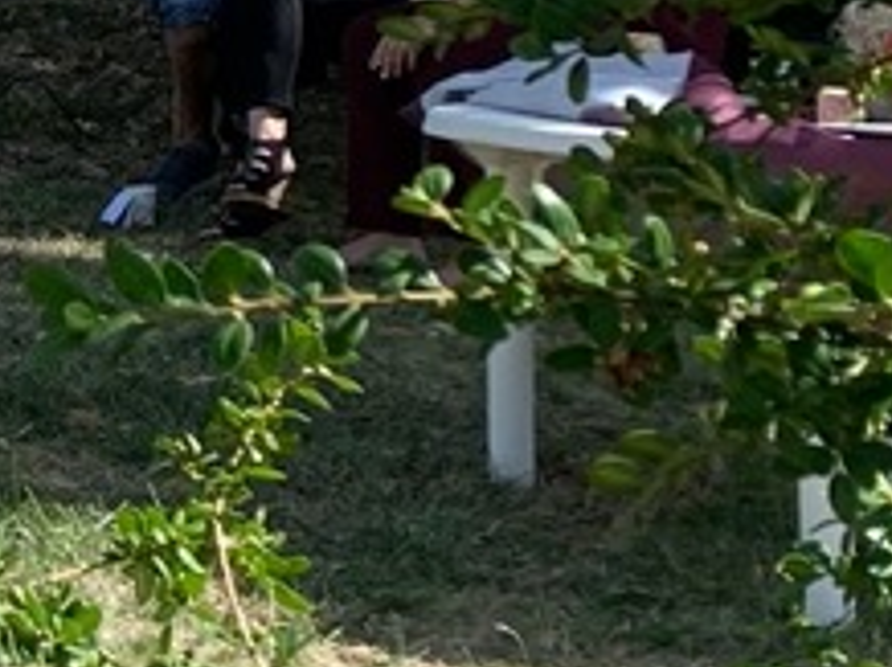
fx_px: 4427
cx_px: -1669
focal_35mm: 172
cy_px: -188
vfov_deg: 8.5
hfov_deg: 9.4
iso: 25
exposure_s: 1/1368
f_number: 1.8
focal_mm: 4.25
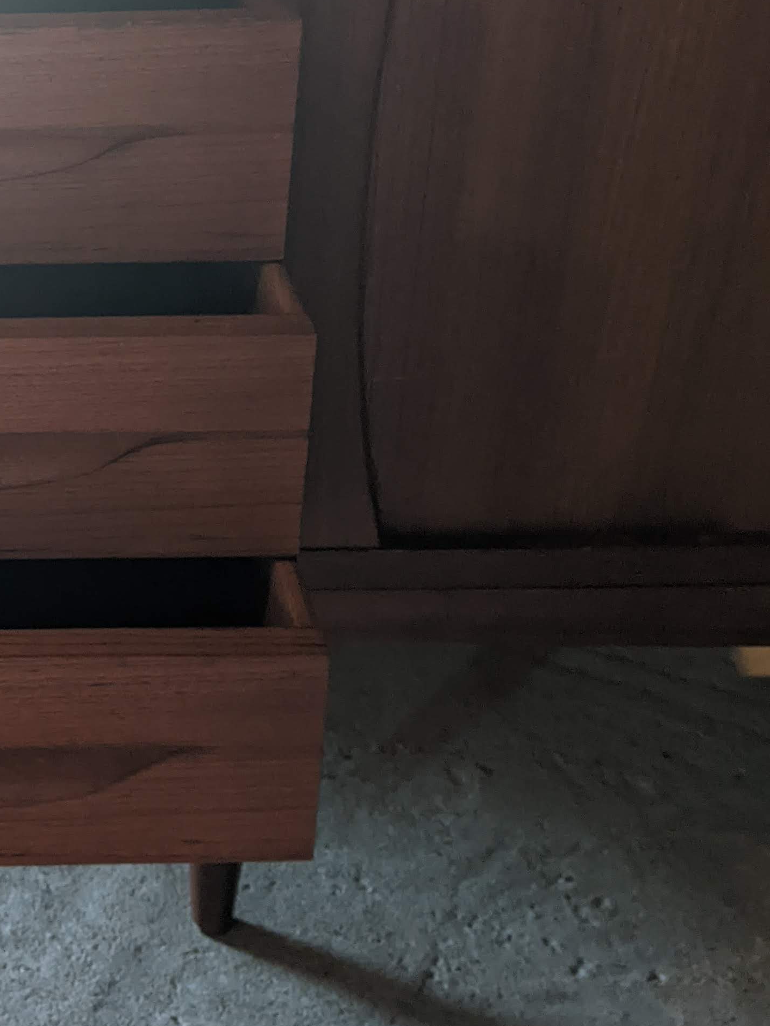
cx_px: -17
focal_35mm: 57
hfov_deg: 24.4
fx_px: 1691
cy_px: 380
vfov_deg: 33.6
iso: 106
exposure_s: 1/25
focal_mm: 4.44
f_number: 1.8
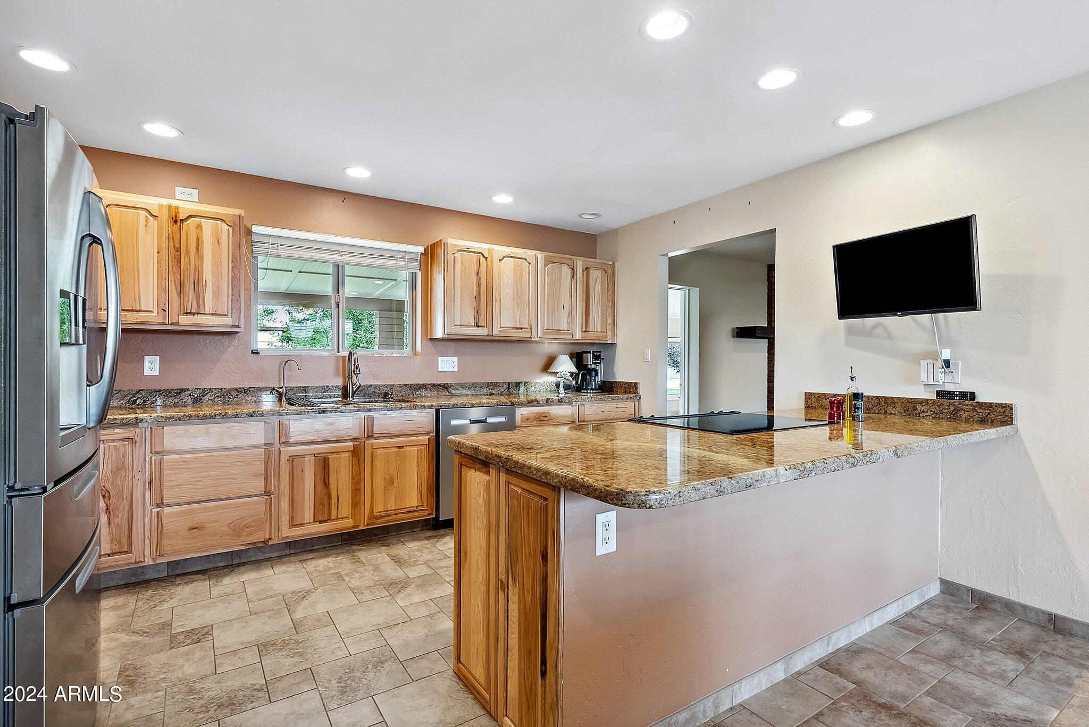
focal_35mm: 17
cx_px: 544
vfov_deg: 70.5
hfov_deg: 93.3
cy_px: 364
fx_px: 514
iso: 2500
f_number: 8
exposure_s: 1/80
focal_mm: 17
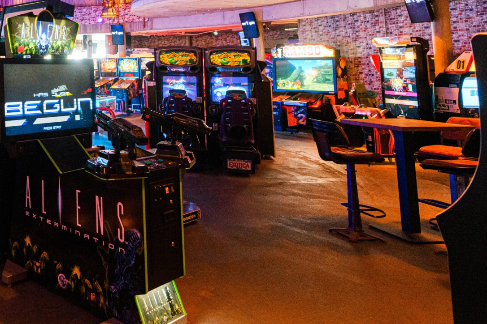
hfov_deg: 47.9
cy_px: 28
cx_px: 6
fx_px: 446
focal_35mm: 33
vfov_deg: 37.2
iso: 1600
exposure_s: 1/60
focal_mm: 14
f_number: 2.8
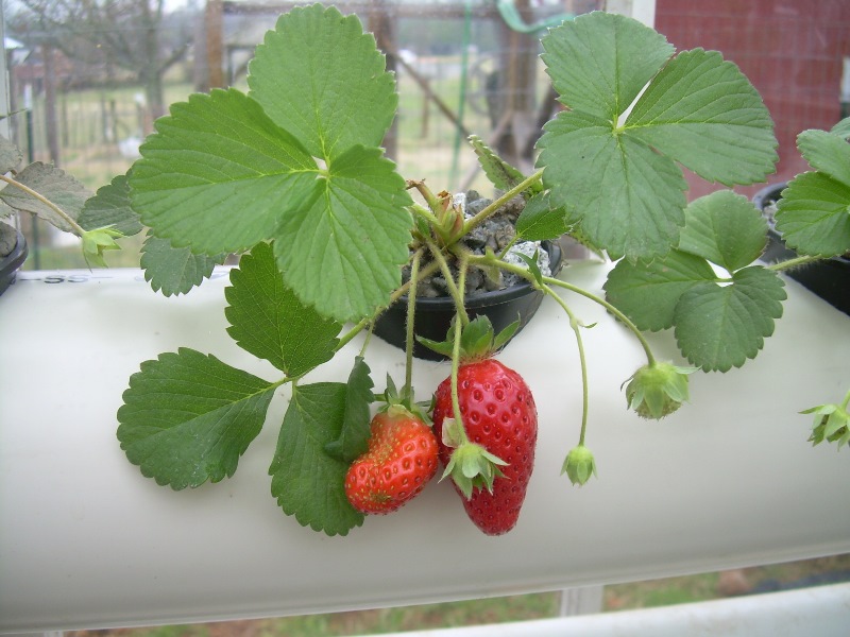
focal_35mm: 38
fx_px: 933
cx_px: 425
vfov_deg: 37.7
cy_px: 318
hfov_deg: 49.0
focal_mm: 6.3
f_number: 2.8
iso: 50
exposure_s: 1/84.8
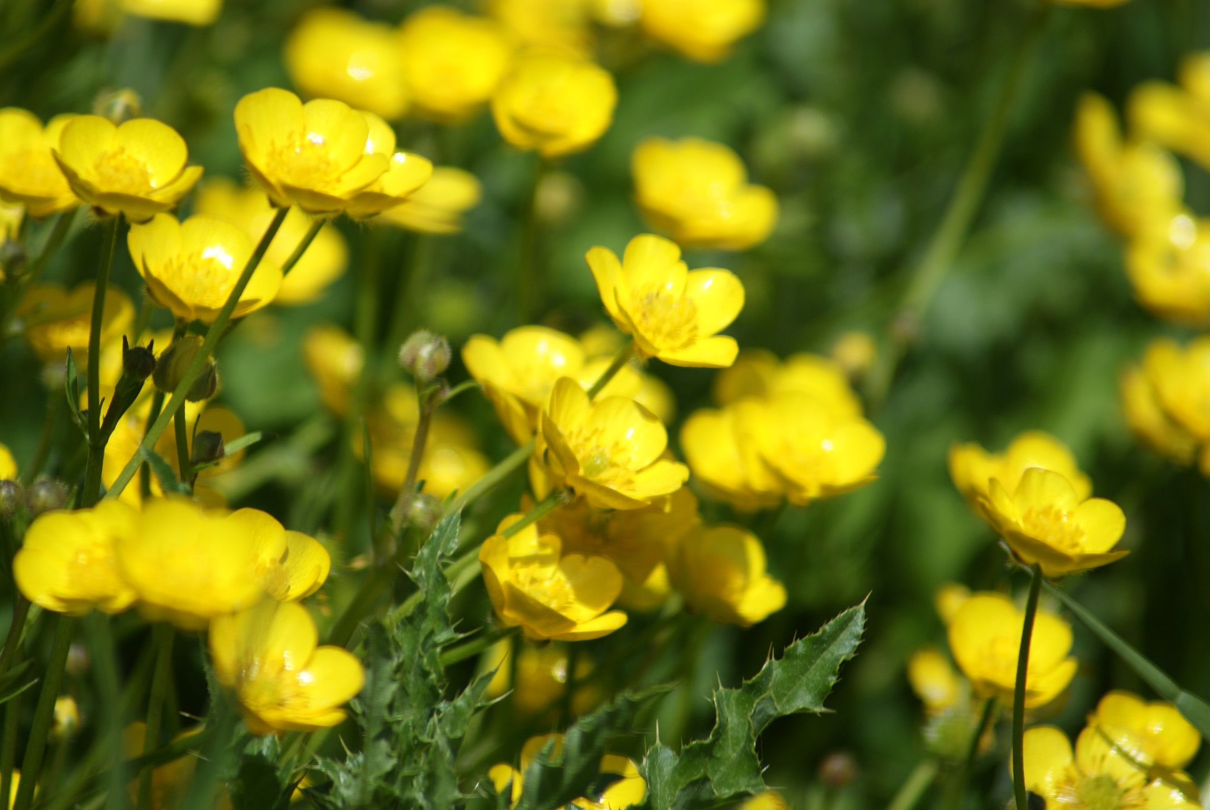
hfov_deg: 4.6
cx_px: 605
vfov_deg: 3.1
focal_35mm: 450
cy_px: 405
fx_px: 15143
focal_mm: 300
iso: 100
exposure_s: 1/500
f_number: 7.1
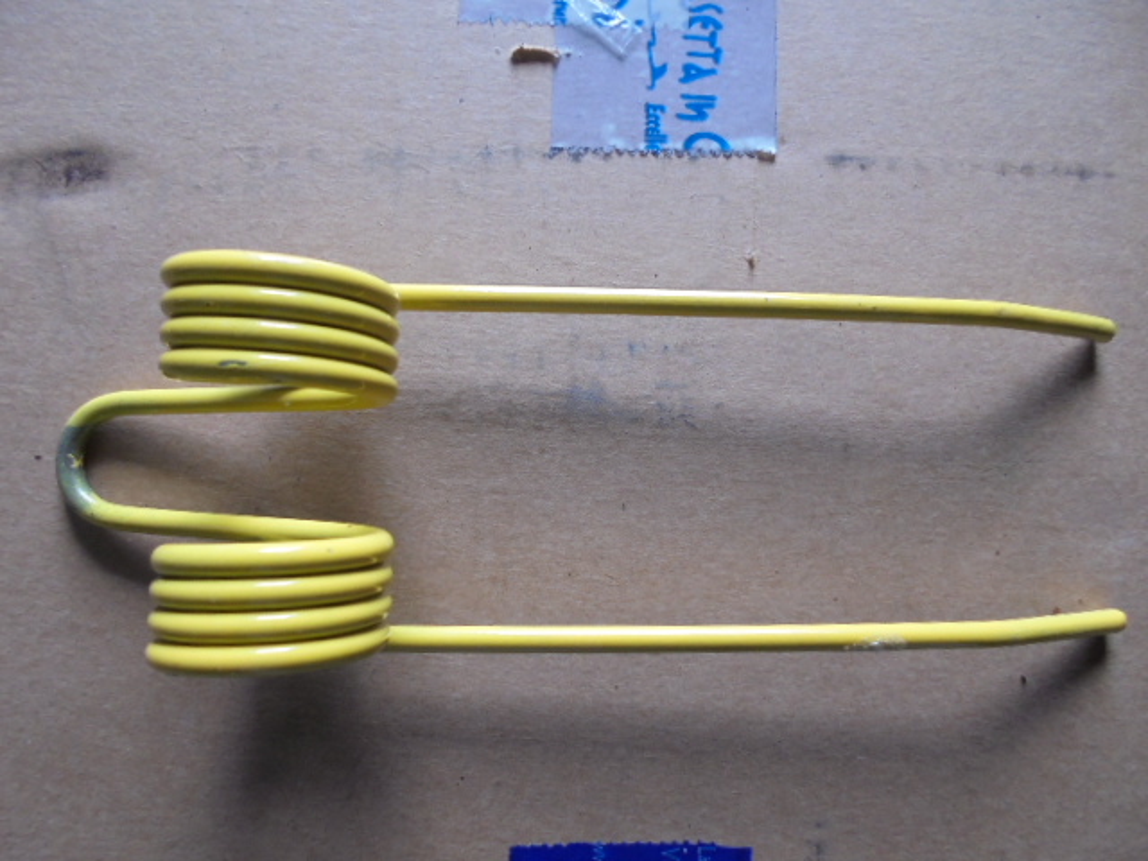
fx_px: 862
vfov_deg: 53.1
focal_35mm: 26
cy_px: 430
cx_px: 574
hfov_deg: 67.3
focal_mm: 4.6
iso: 200
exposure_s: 1/30
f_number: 3.5
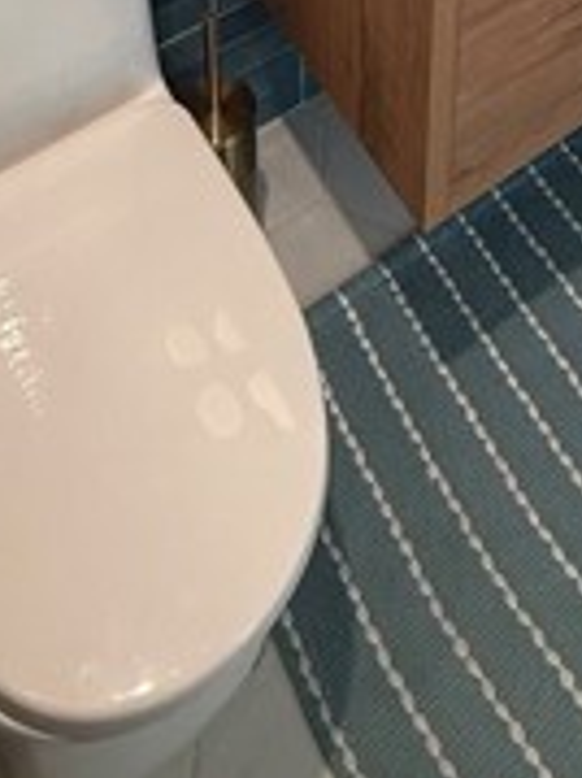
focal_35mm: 50
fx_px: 1122
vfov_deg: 25.5
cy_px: -461
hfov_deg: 28.4
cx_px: 473
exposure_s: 1/60
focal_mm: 2.22
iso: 200
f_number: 2.2
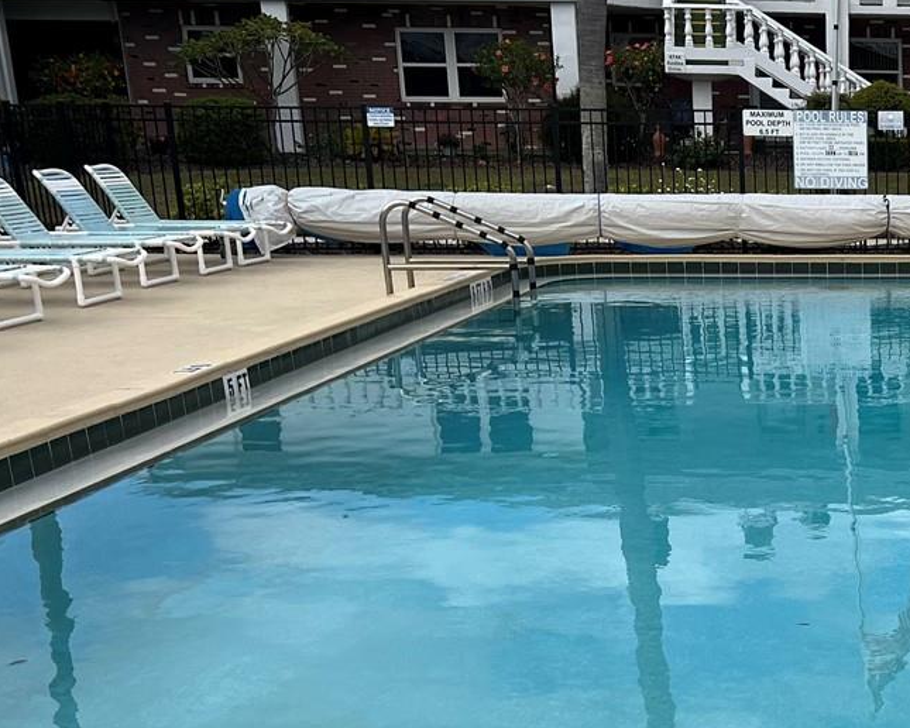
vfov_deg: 23.8
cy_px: 607
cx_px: 988
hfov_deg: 27.6
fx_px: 1697
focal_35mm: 63
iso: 50
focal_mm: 5.7
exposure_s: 1/4630
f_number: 1.5
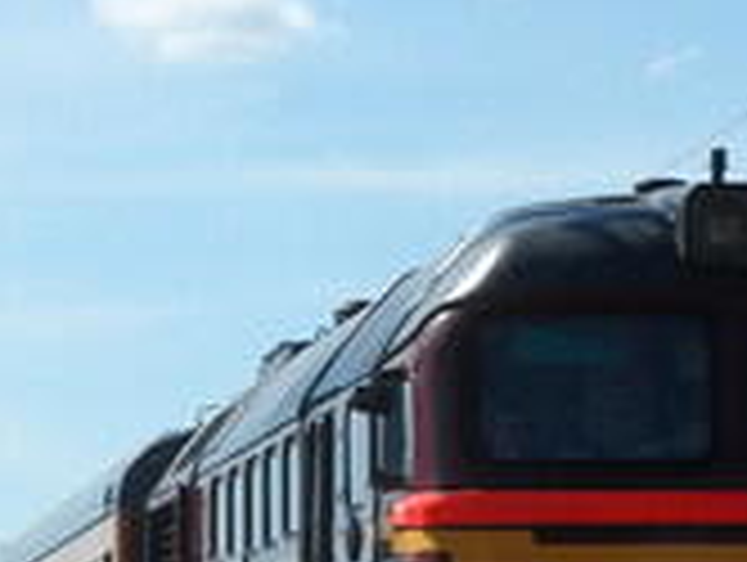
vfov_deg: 5.8
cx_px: 9
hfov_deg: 7.7
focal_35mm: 257
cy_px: 535
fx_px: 5554
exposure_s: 1/750
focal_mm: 9.8
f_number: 4.1
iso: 80
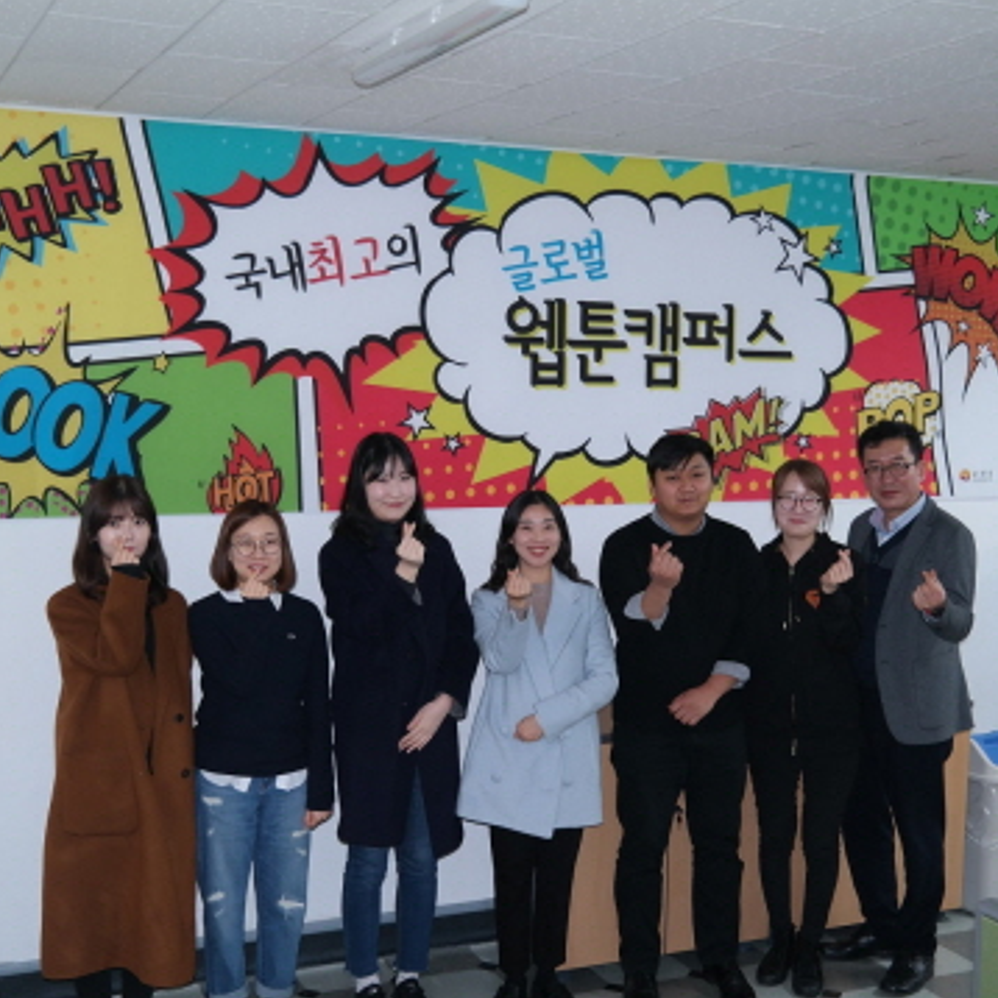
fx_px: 1533
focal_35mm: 47
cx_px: 510
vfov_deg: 36.1
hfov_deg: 36.1
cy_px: 499
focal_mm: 24
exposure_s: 1/50
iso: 400
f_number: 4
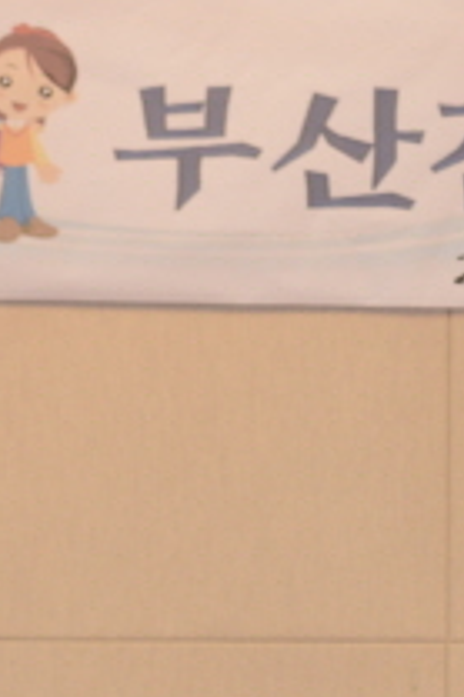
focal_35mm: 391
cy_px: 695
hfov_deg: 3.5
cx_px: 1105
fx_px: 7571
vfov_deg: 5.3
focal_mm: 102
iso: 1250
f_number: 4
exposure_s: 1/125
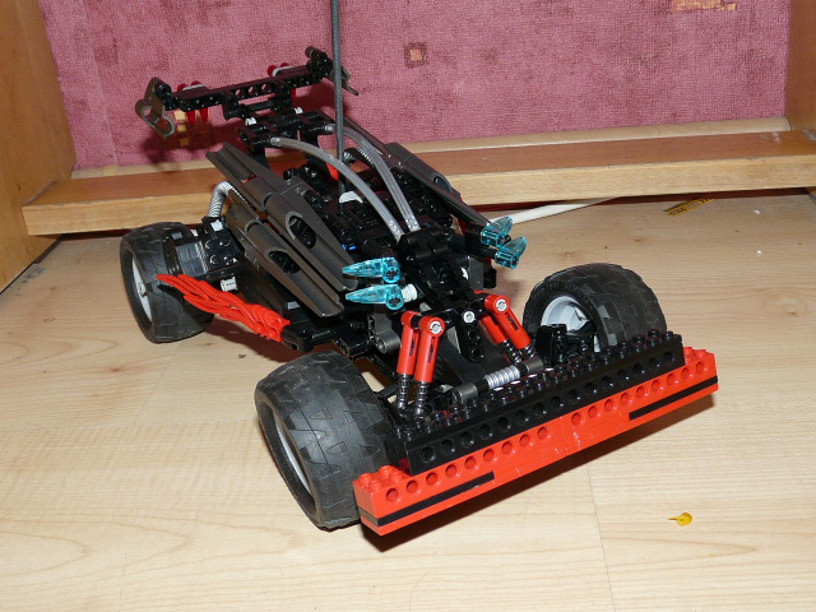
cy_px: 306
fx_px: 943
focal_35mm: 40
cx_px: 408
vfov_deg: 36.0
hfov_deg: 46.8
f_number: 2.8
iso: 100
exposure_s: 1/30
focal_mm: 4.6
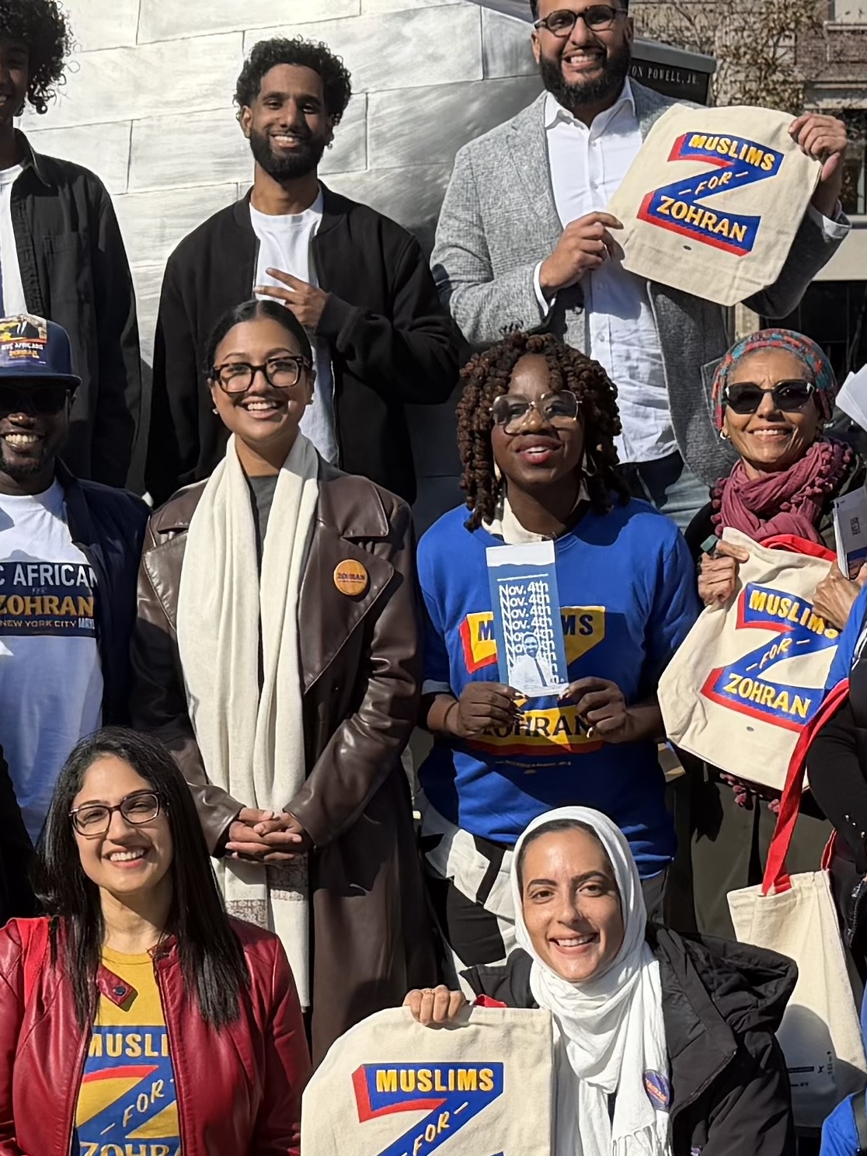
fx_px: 1336
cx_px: 199
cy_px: 734
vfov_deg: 46.3
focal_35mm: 40
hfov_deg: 35.0
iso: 100
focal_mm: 6.76
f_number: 1.78
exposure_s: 1/3584
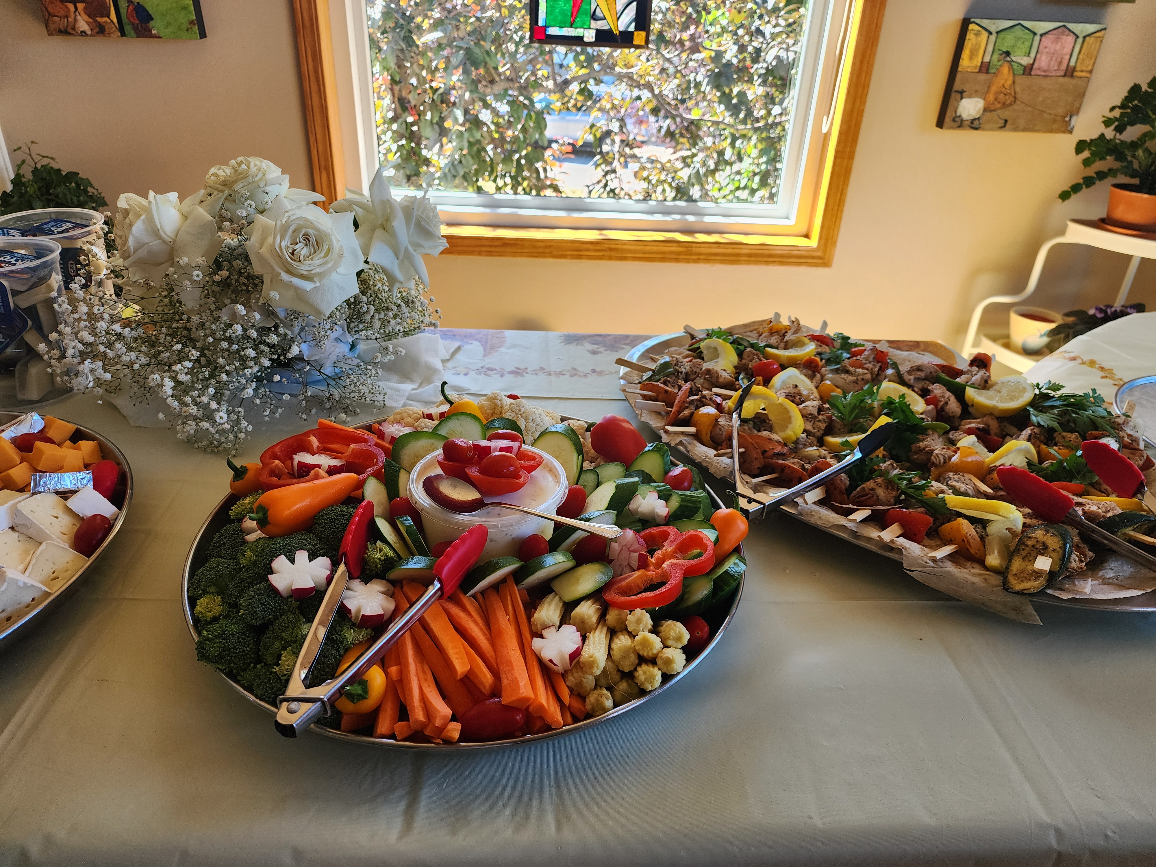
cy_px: 434
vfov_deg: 58.9
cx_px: 578
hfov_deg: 73.9
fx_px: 768
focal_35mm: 23
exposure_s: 1/180
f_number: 1.8
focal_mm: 6.4
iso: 100
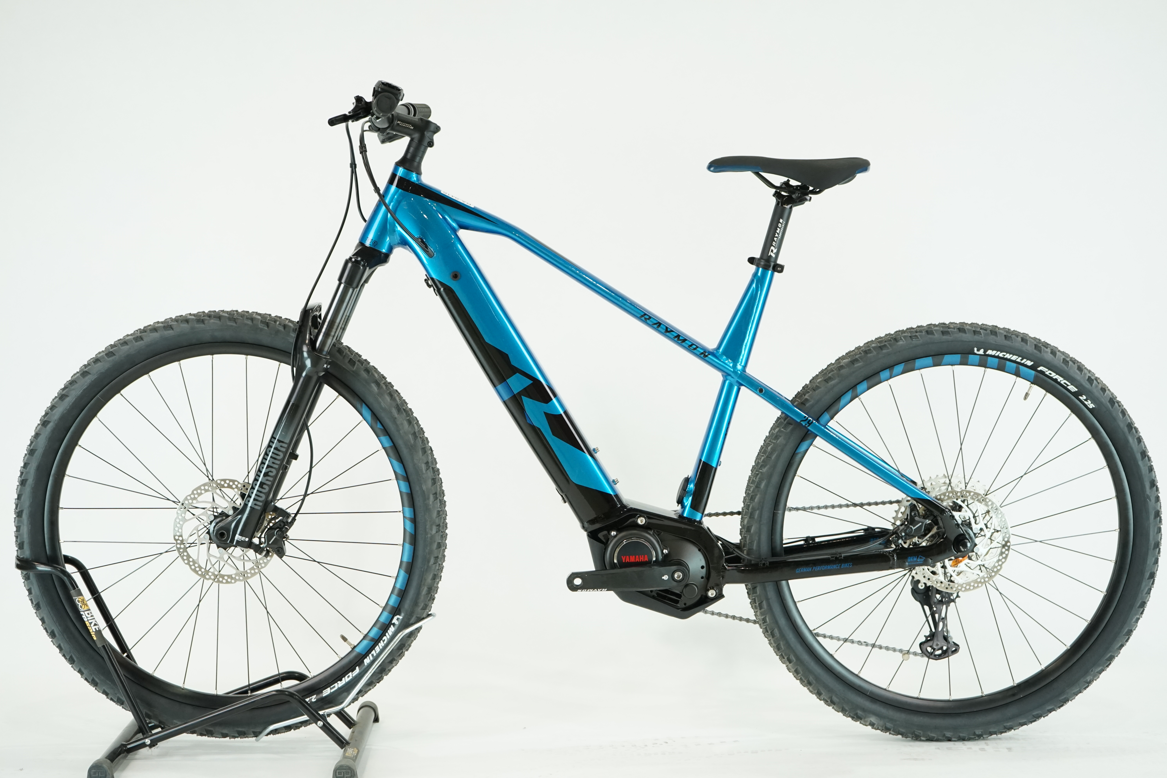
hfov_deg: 33.9
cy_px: 389
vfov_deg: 23.0
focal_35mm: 59
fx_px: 1912
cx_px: 584
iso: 1600
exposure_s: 1/200
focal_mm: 59
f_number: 5.6
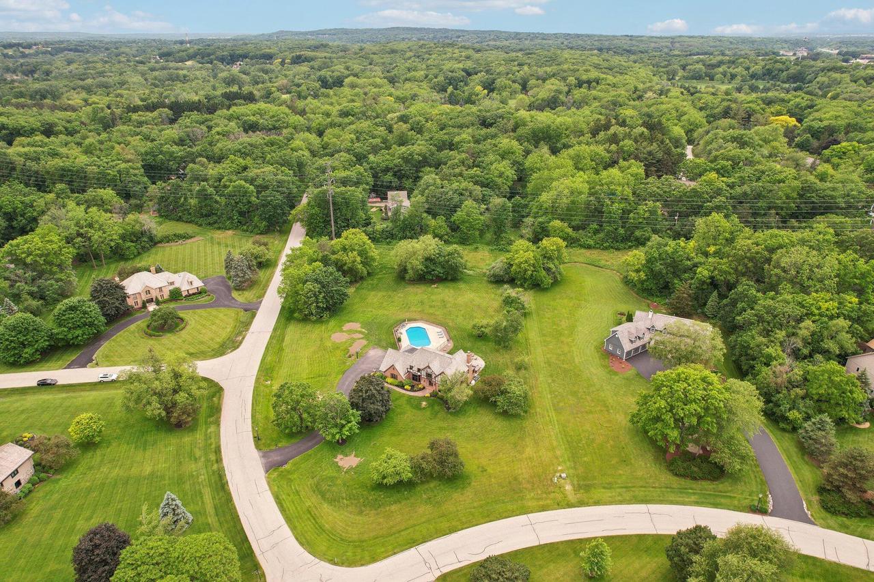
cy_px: 291
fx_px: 534
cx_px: 437
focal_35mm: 22
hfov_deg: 78.6
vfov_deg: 57.2
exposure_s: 1/640
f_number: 2.8
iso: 150
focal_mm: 8.4
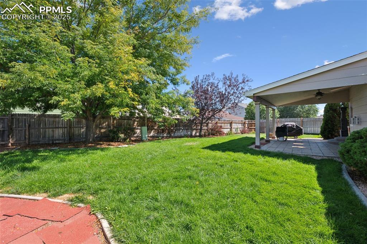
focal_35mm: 15
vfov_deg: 77.3
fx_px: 153
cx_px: 184
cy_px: 122
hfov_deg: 100.4
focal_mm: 15
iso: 800
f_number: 11
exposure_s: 1/200
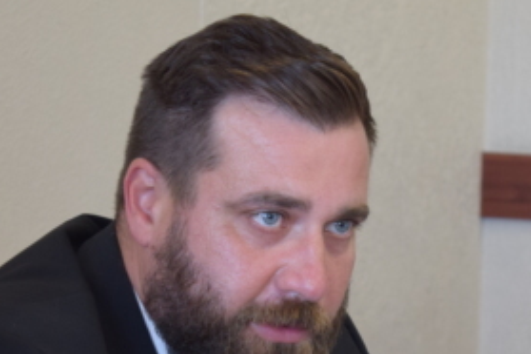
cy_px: 412
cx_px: 424
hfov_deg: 9.9
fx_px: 3057
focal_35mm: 207
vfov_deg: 6.6
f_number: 5.6
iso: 1000
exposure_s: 1/60
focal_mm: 55
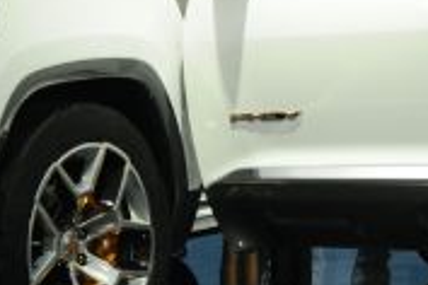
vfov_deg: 8.6
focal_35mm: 160
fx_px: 1900
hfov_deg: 12.9
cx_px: 196
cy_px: 41
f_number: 6.3
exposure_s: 1/160
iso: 400
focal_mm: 29
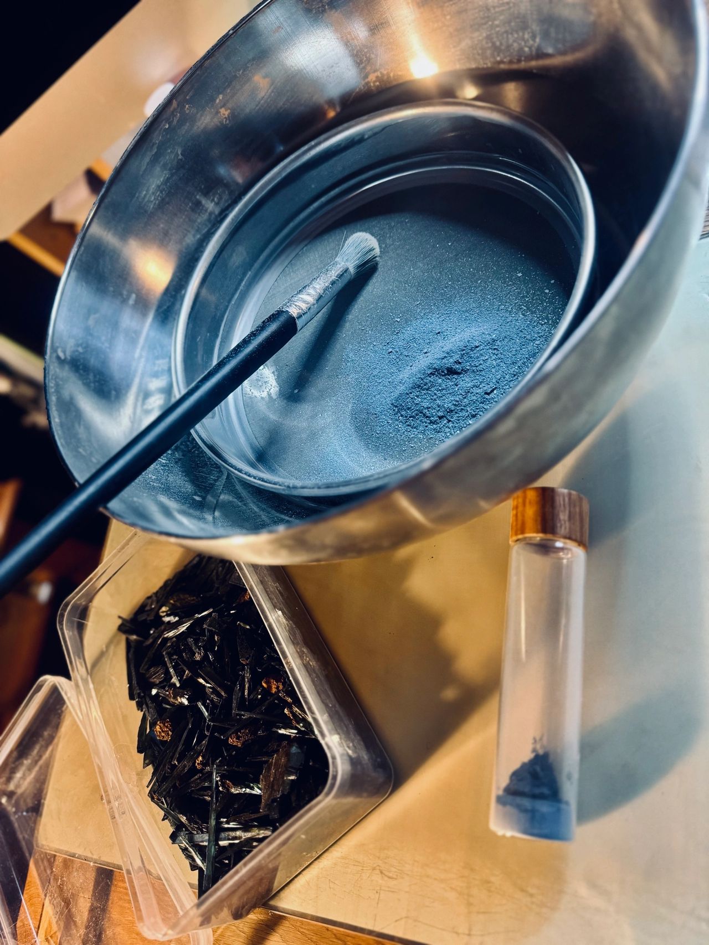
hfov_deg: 56.8
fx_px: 656
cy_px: 472
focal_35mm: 24
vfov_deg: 71.6
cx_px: 354
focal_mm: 6.76
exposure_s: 1/60
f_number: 1.78
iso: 400
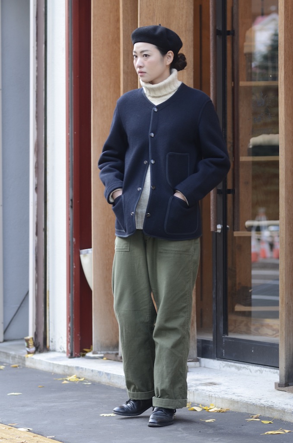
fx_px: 1564
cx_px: 146
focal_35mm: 128
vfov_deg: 16.1
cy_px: 222
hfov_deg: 10.7
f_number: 2
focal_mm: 85
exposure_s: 1/80
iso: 320
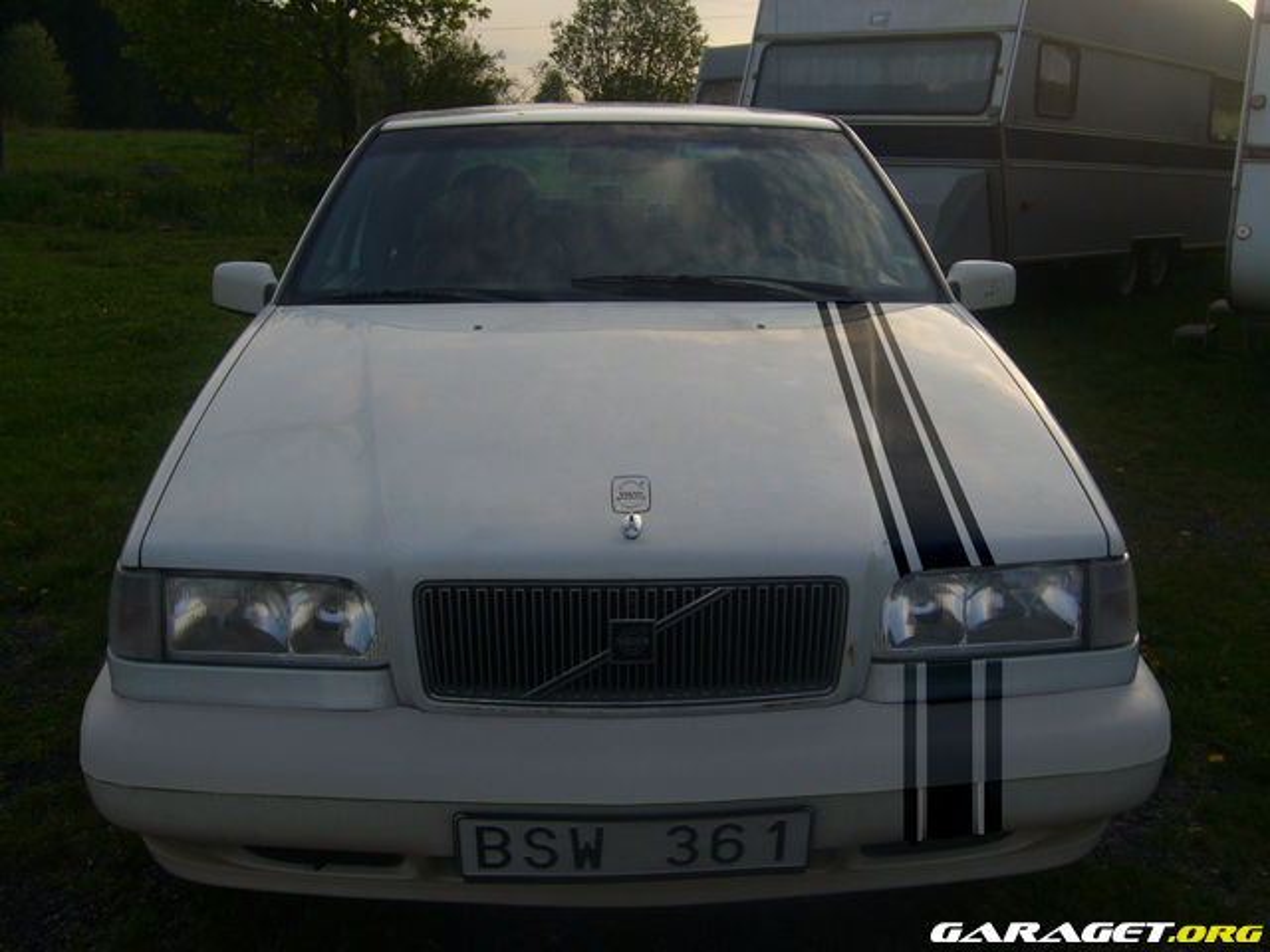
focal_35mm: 35
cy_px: 476
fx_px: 1284
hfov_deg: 52.6
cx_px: 635
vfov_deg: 40.7
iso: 80
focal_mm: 5.8
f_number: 5.6
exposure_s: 1/250
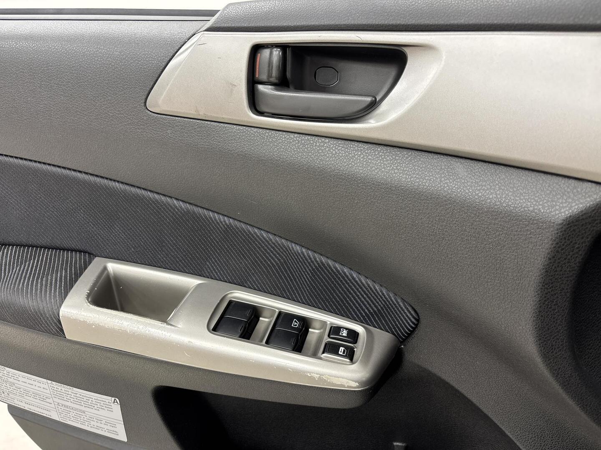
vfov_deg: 53.1
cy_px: 225
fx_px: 451
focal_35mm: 26
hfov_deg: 67.3
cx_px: 300
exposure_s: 1/50
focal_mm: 5.96
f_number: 1.6
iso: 125
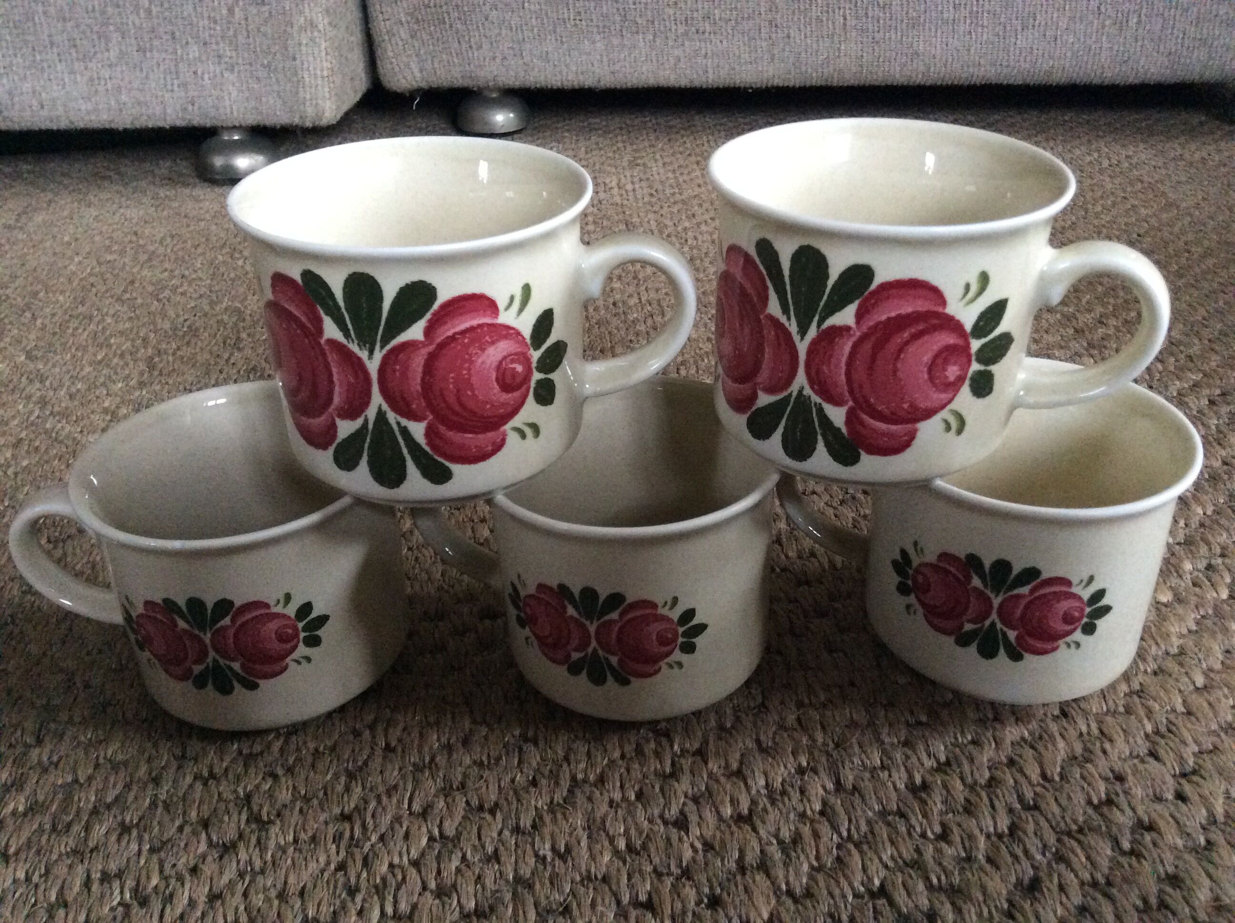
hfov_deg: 56.9
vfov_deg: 44.1
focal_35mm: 32
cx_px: 618
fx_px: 1140
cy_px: 462
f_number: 2.4
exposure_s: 1/17
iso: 320
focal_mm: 3.3
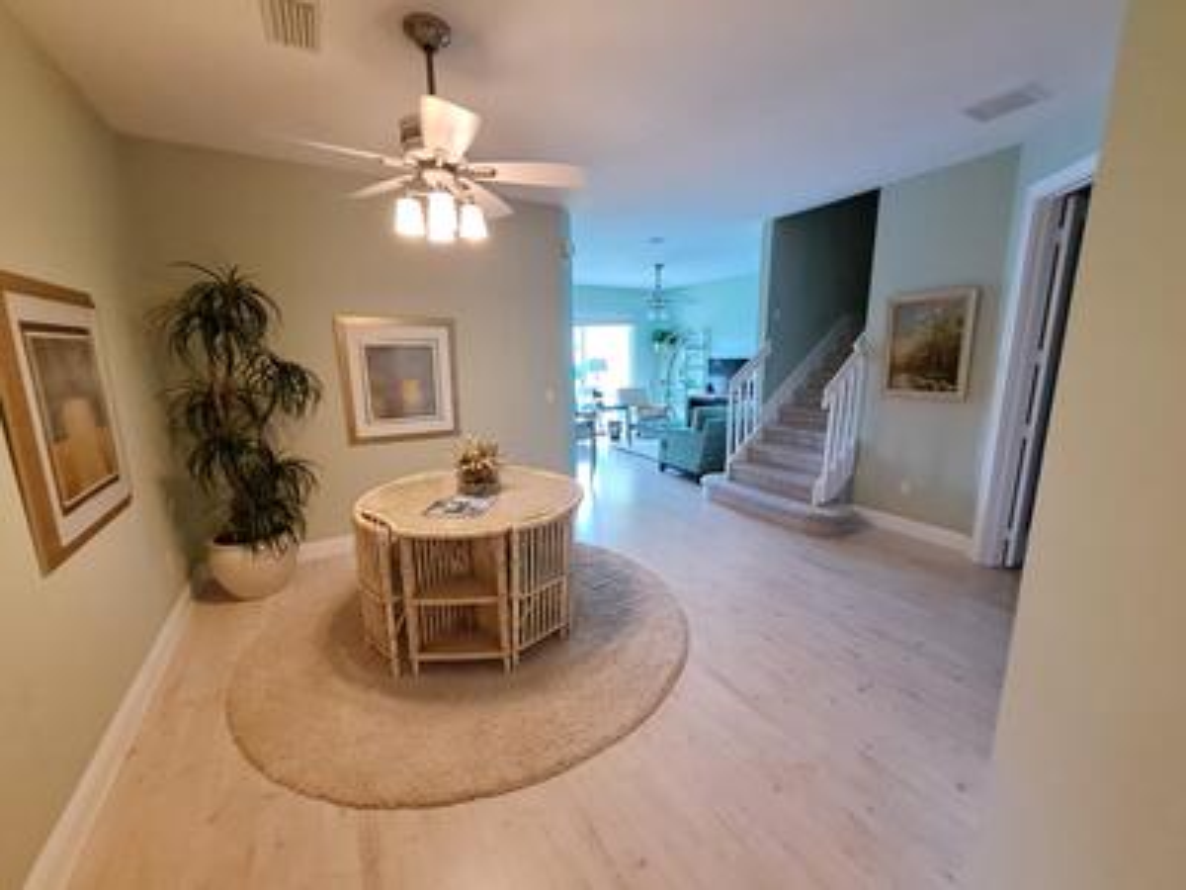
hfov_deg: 106.2
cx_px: 593
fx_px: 445
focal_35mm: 13
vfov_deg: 89.9
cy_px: 445
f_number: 2.2
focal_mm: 1.74
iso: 125
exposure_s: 1/40
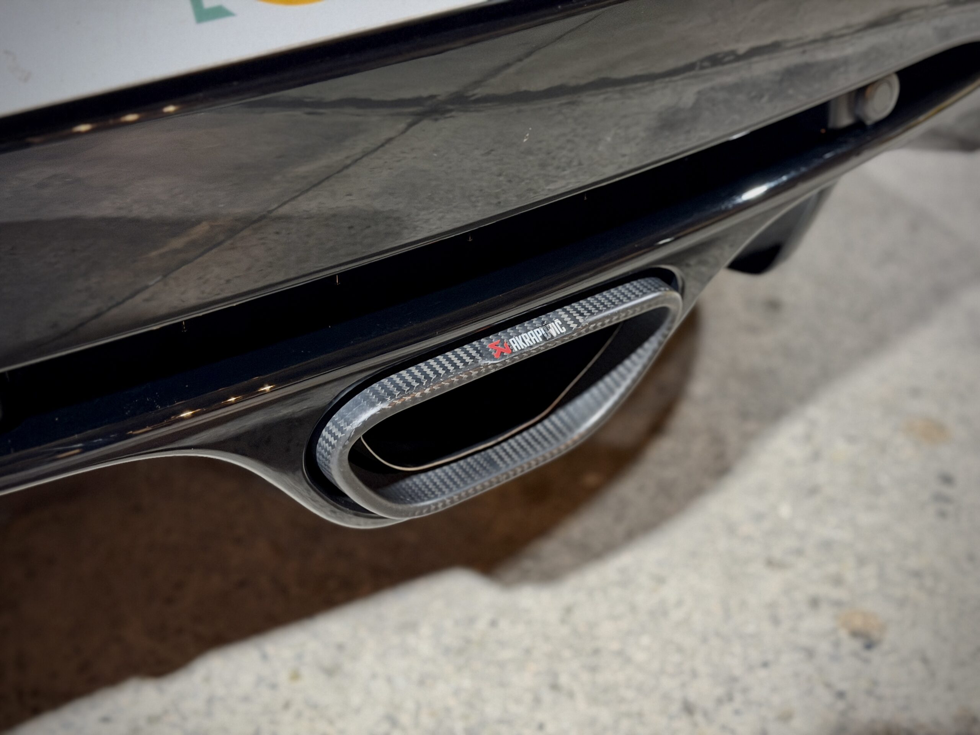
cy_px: 368
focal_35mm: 48
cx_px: 490
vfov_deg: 30.3
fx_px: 1359
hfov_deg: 39.7
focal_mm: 6.76
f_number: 1.78
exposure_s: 1/20
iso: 640
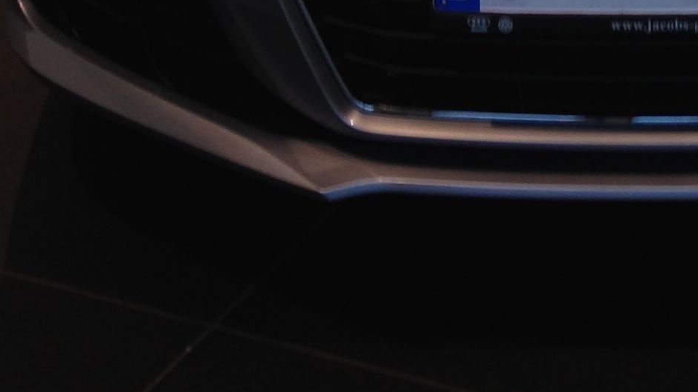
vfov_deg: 8.9
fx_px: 2313
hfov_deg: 16.8
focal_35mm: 125
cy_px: -483
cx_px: 707
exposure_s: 1/24
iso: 50
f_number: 2.4
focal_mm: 4.12
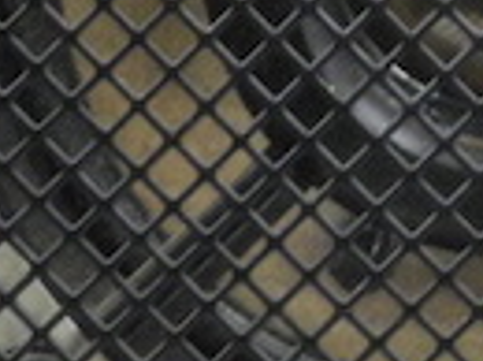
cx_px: 539
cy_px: 60
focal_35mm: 1477
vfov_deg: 1.0
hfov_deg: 1.3
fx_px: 20571
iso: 400
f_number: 5.6
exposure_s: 1/5
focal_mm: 42.6
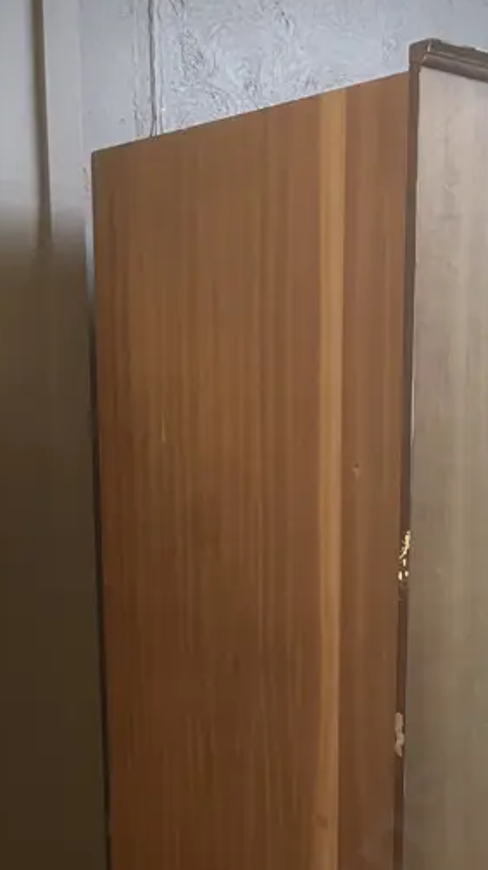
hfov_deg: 19.1
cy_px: 811
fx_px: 1428
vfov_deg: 31.9
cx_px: 422
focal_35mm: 62
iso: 160
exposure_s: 1/50
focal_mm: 3.99
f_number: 1.8
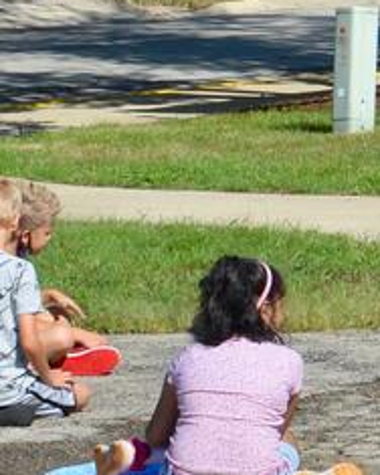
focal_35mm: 268
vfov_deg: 7.2
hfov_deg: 5.5
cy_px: 200
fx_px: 3761
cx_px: 970
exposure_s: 1/250
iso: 100
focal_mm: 35
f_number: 8
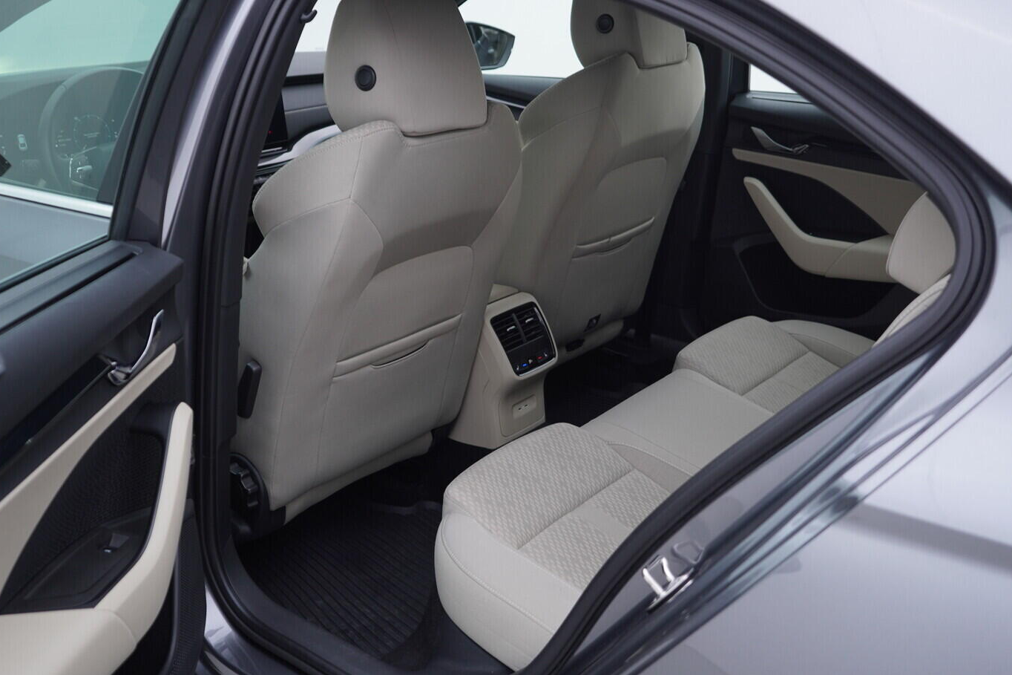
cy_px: 321
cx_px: 512
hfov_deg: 50.7
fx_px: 1068
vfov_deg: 35.0
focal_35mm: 38
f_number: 3.2
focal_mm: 24
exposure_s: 1/50
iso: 125
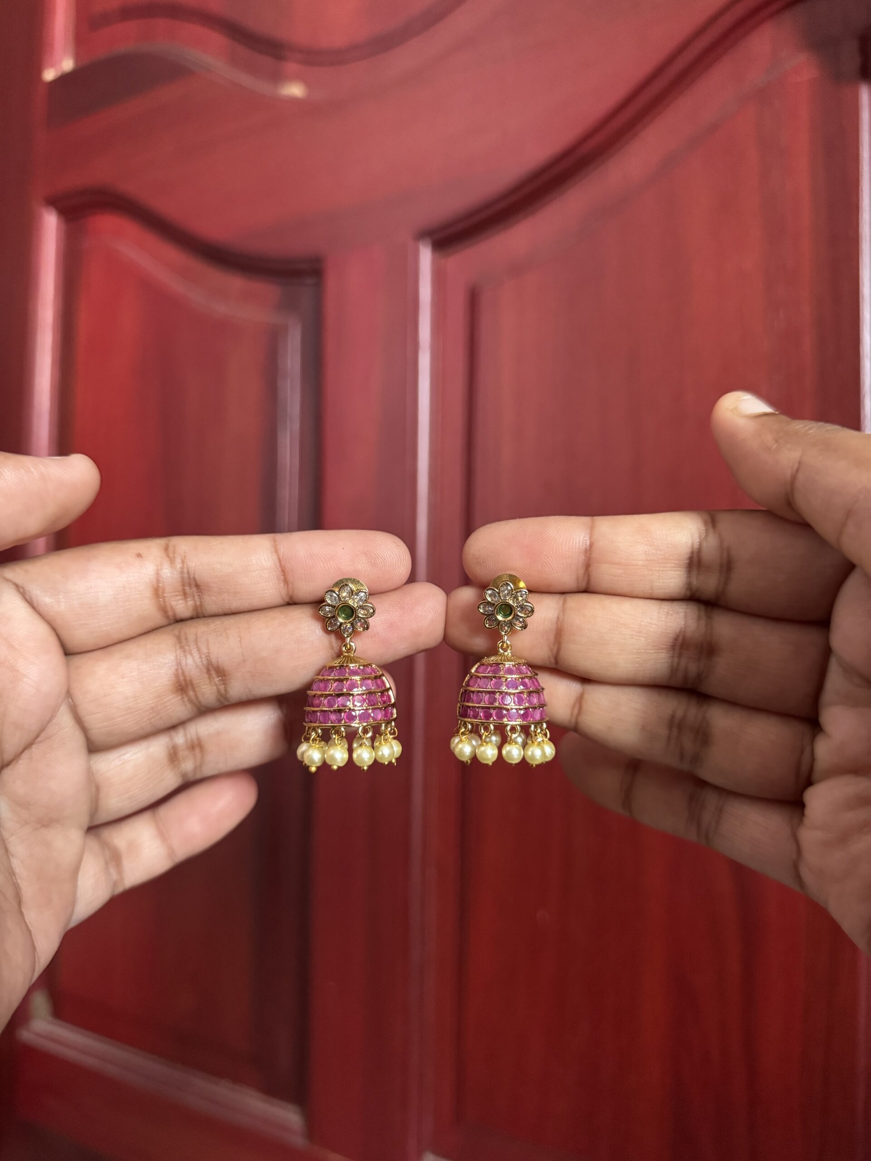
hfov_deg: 56.8
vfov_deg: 71.6
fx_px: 805
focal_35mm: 24
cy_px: 580
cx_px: 436
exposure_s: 1/60
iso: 800
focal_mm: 6.76
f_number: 1.78
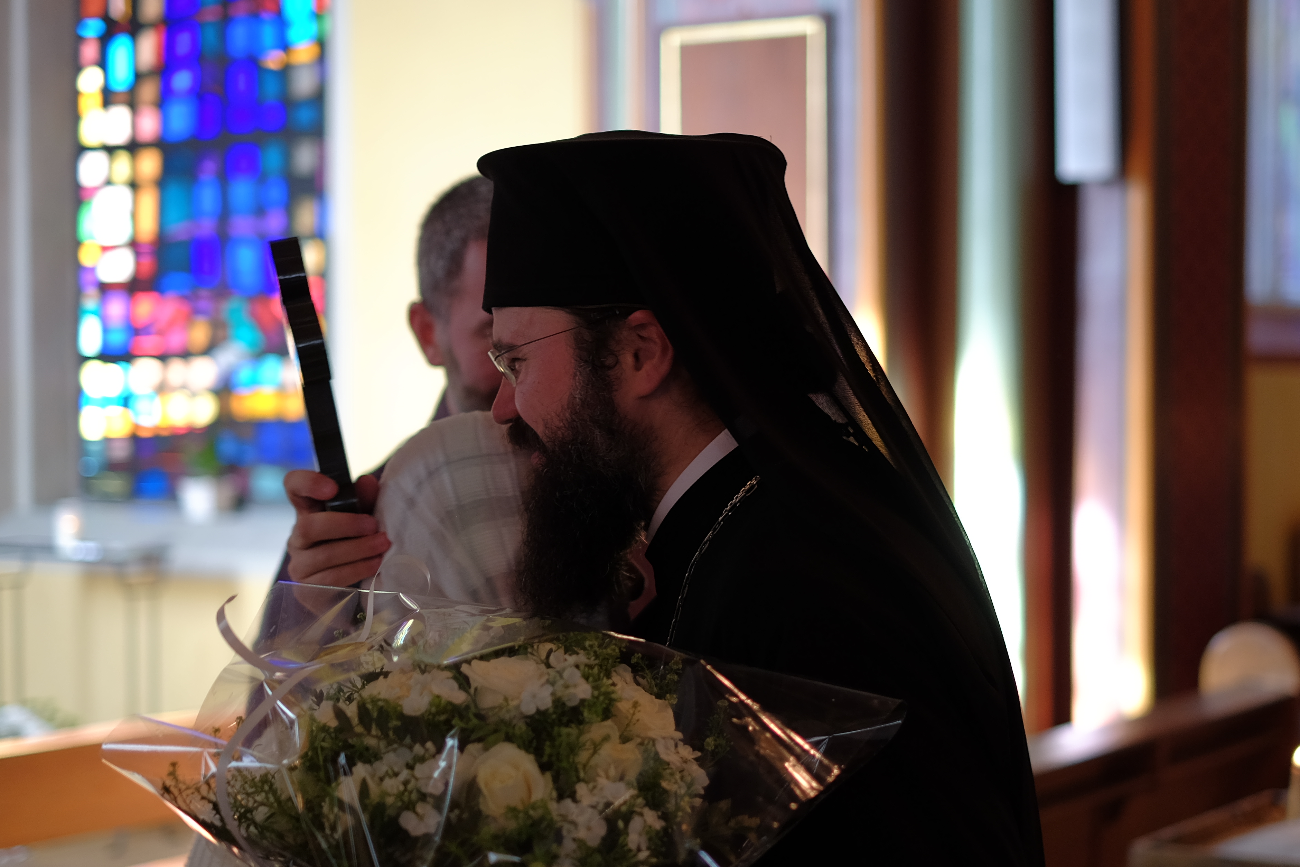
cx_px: 713
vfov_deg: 19.7
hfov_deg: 29.2
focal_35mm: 69
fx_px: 2491
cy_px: 478
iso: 250
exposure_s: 1/80
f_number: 1.4
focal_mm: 35
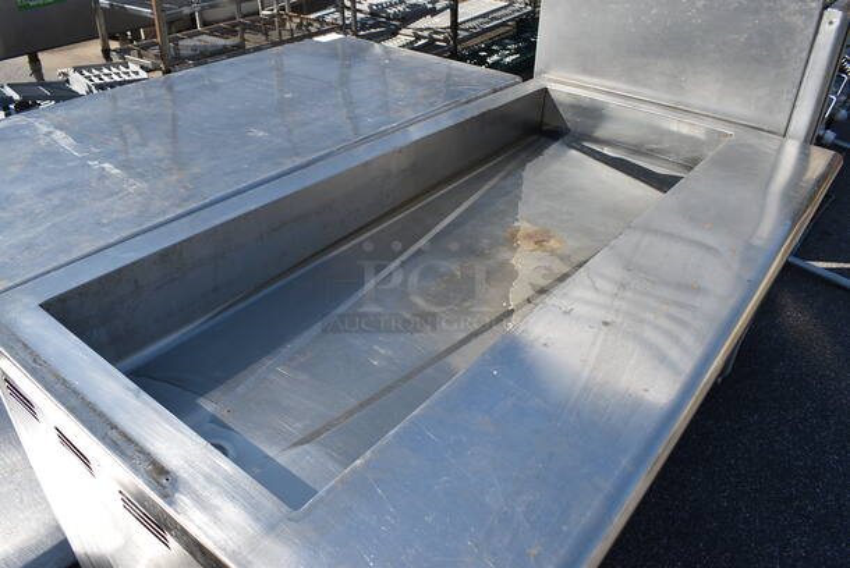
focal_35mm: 27
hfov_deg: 67.3
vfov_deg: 48.0
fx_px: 638
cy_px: 284
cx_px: 425
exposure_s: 1/640
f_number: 8
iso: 200
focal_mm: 18
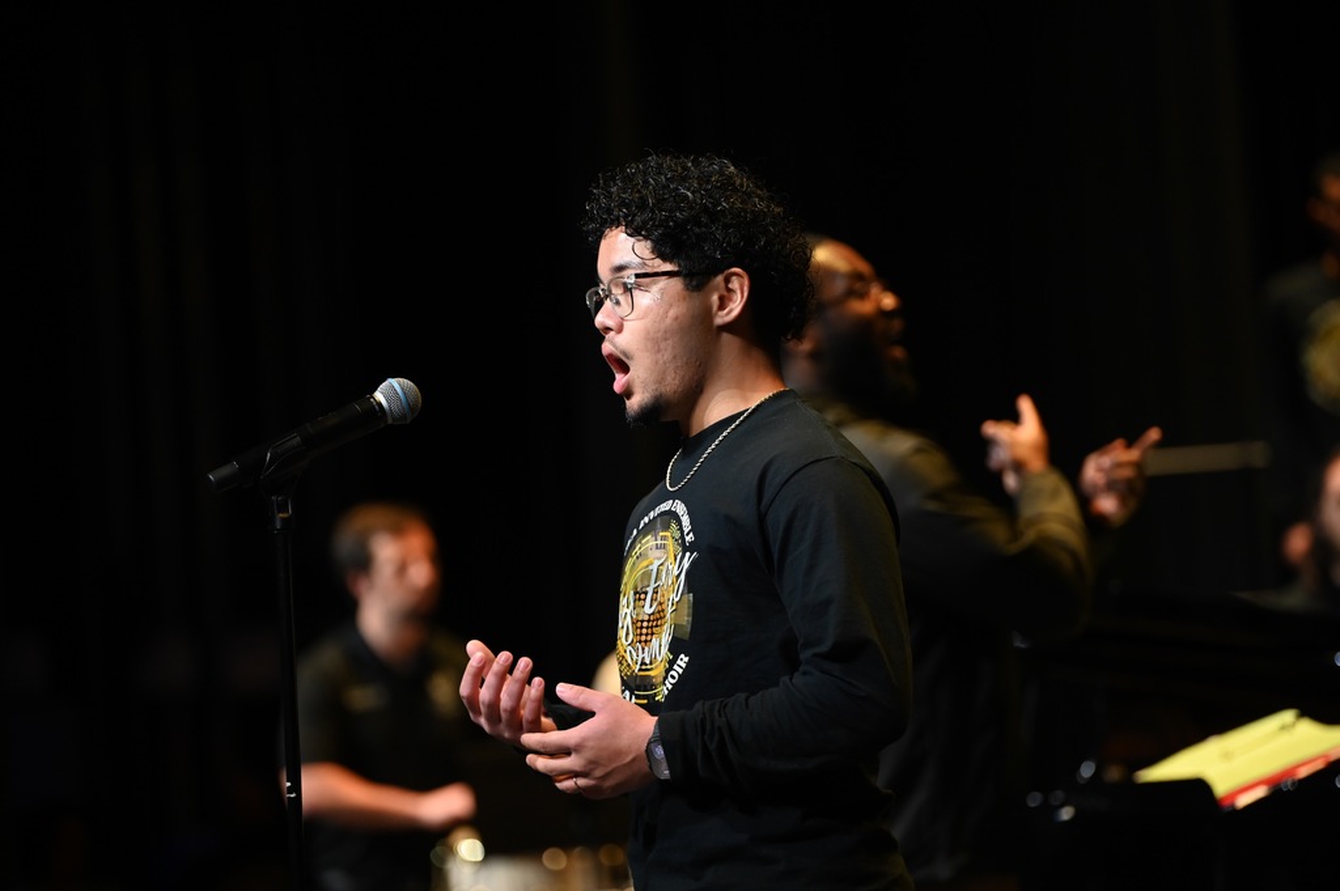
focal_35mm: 155
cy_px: 446
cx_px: 670
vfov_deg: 8.8
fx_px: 5765
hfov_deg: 13.3
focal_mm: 155
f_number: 2.8
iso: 2500
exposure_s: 1/640
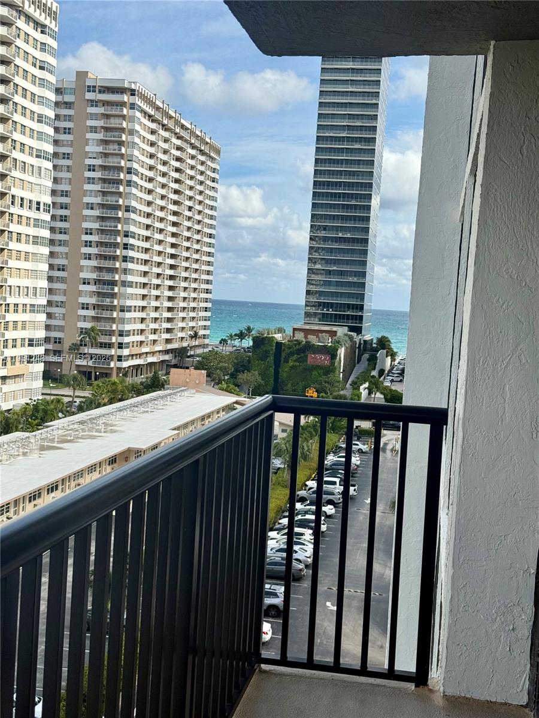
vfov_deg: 39.7
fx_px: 997
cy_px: 359
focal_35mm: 48
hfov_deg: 30.3
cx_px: 270
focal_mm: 6.76
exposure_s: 1/4329
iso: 64
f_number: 1.78
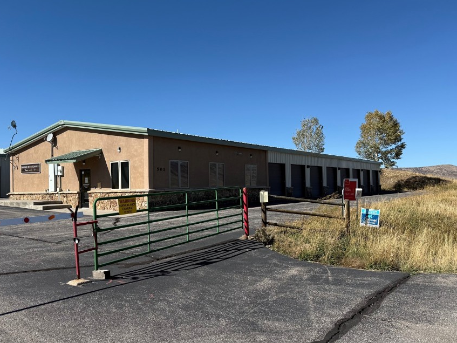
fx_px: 383
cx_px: 217
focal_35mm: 29
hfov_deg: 61.6
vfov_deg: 48.3
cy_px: 175
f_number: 1.78
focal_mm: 6.76
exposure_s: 1/4673
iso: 80
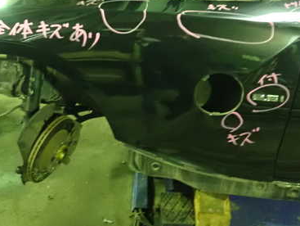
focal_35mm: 49
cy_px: 88
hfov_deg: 38.6
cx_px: 112
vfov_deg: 29.6
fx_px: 425
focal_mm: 5.5
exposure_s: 1/25
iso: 1600
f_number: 2.3
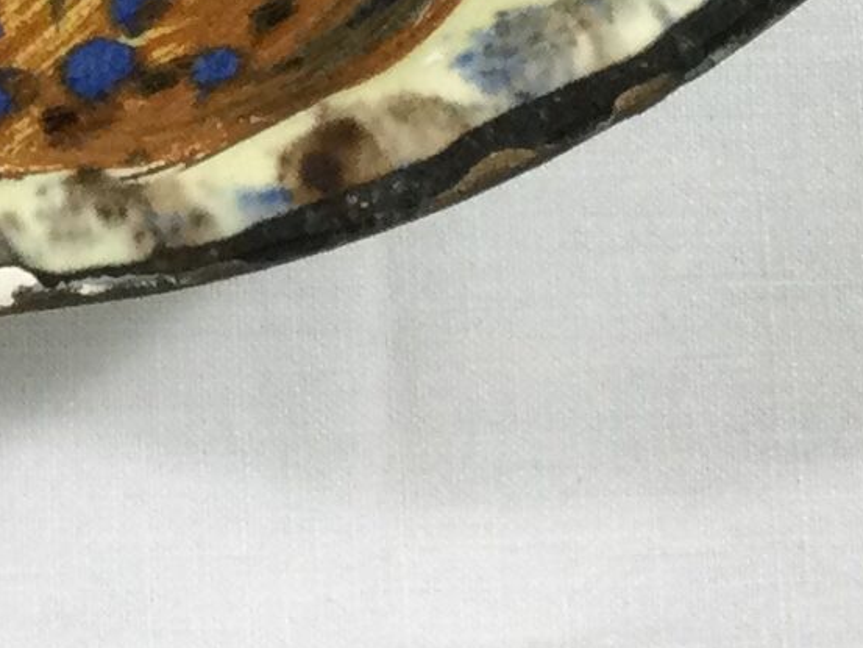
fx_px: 4563
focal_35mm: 183
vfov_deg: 7.3
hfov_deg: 10.6
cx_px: -139
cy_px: -1207
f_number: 2.4
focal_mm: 3.3
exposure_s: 1/33
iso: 25
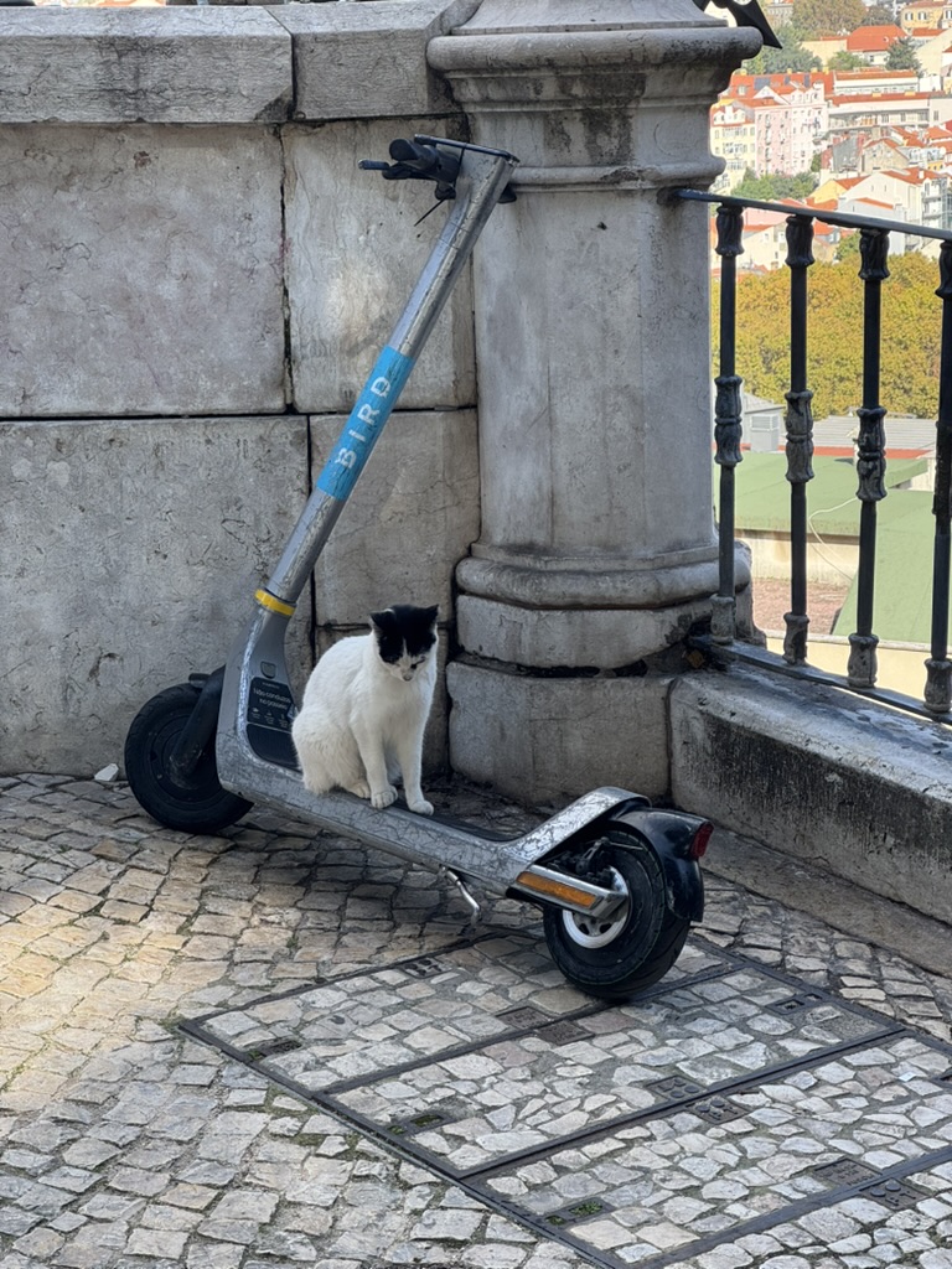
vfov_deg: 25.3
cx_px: 476
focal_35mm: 77
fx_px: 2824
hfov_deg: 19.1
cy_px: 634
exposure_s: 1/201
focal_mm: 9
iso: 25
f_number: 2.8
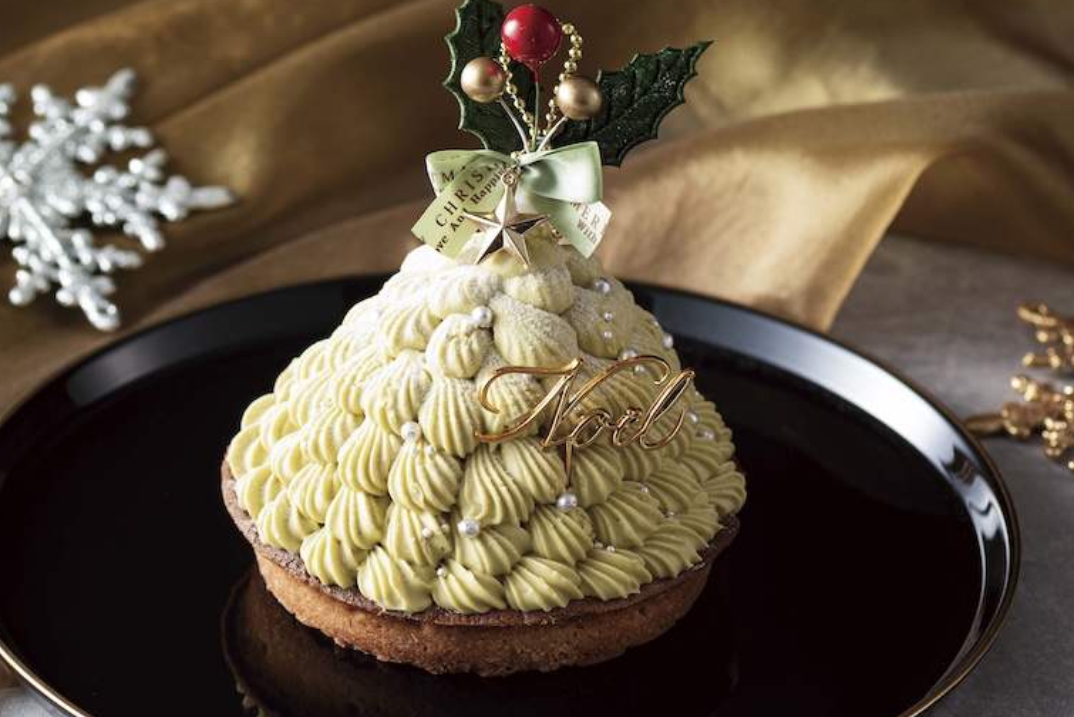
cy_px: 420
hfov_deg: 14.8
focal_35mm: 139
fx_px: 4148
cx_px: 485
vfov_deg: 9.9
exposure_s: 1/160
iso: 40
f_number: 5.6
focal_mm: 105
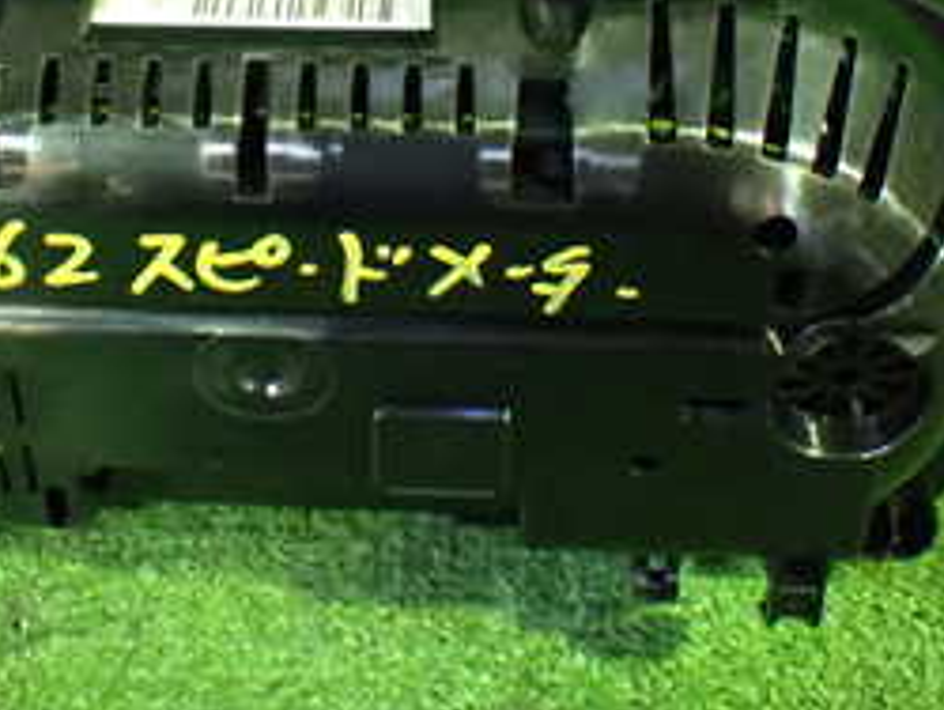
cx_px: 268
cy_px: 57
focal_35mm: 72
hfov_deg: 26.7
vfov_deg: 20.0
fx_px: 1965
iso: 1250
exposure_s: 1/30
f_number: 2.3
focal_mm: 5.4
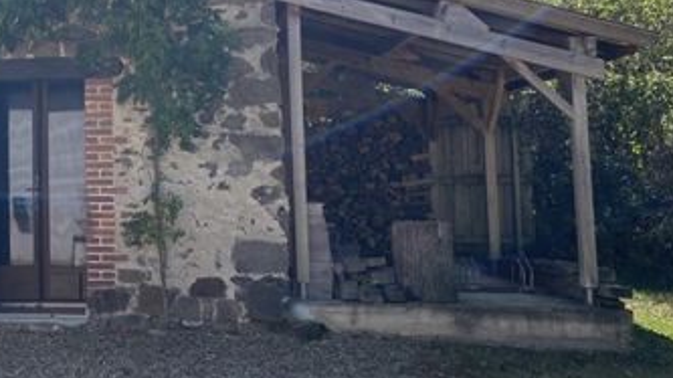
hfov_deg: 32.2
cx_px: 3
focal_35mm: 60
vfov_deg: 19.8
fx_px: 1070
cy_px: 73
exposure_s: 1/2315
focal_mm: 4.25
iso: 32
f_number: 1.8
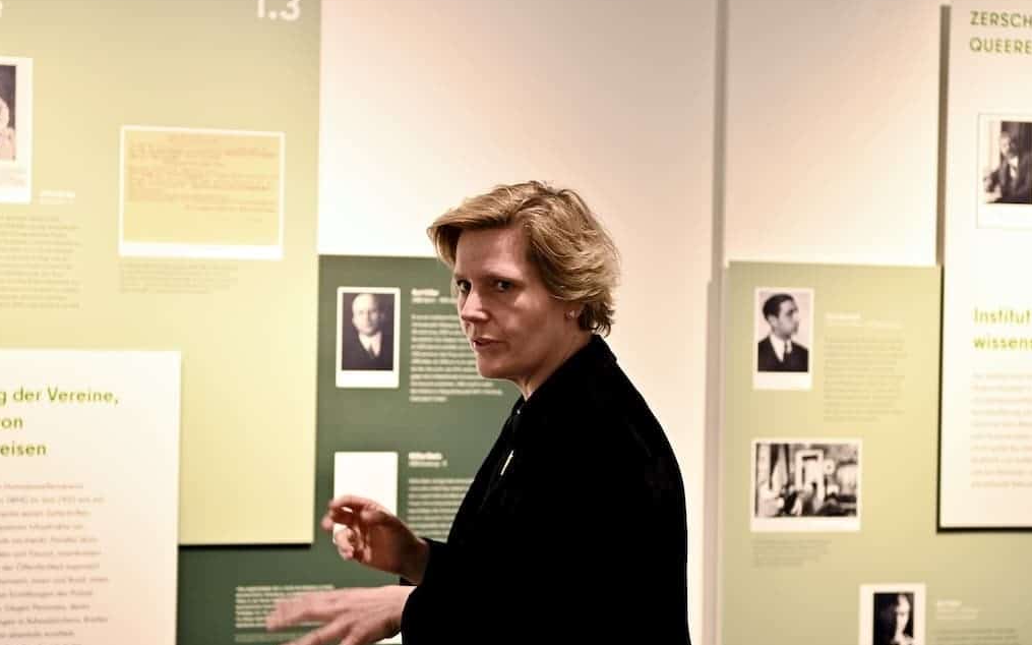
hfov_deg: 28.6
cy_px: 332
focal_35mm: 72
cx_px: 514
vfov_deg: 18.1
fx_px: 2025
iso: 640
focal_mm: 70
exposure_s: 1/100
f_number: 2.8
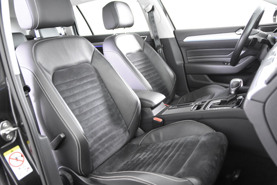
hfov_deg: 57.2
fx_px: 254
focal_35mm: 33
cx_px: 138
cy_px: 92
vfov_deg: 40.0
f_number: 3
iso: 5000
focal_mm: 22
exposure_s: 1/30
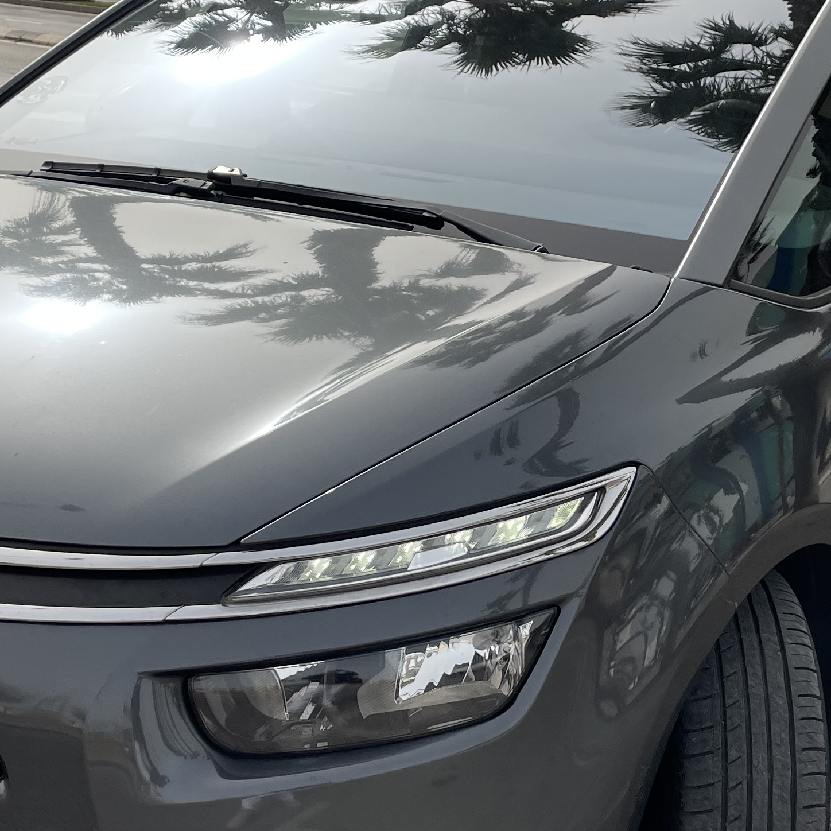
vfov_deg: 26.9
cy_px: 425
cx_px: 574
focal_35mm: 64
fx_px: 1738
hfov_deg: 26.7
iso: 32
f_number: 1.6
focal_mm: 4.2
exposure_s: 1/2817
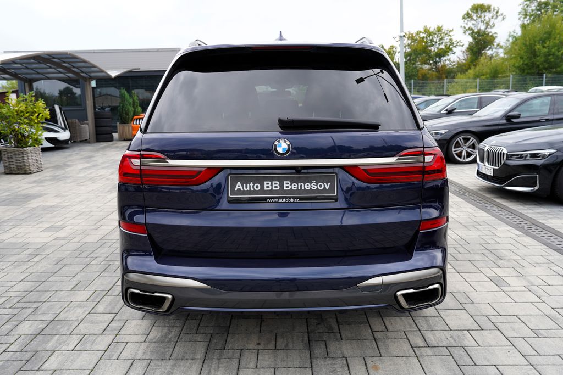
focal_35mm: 30
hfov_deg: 61.9
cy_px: 188
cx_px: 282
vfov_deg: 43.6
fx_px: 469
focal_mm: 30
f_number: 4.5
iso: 100
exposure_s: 1/80
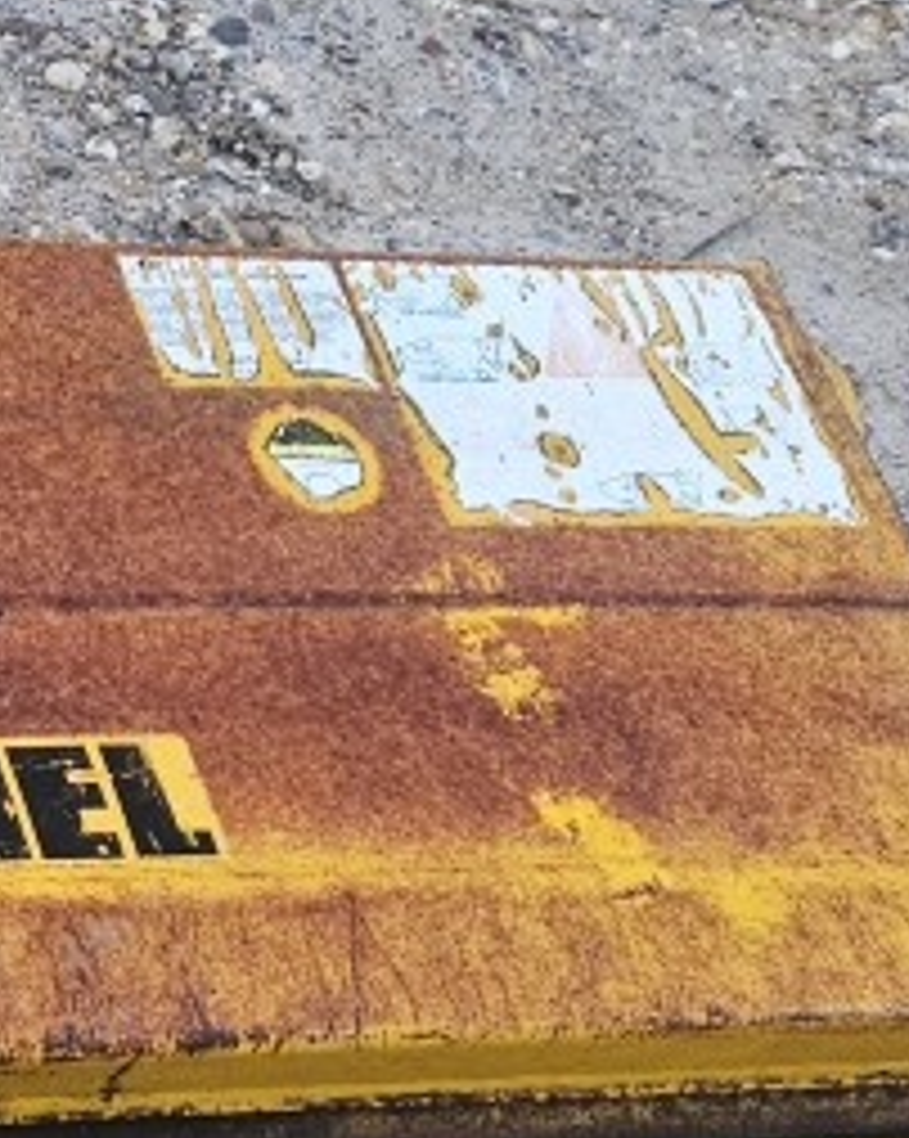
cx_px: -513
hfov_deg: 15.4
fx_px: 3064
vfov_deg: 20.8
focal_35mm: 91
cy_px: 945
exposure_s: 1/359
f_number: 1.8
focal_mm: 5.4
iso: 200
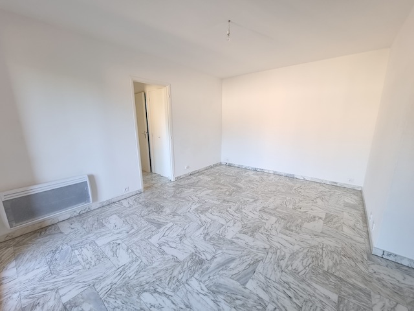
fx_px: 155
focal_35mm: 13
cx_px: 207
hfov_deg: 106.2
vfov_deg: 89.9
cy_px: 156
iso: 160
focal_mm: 2.2
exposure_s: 1/50
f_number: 2.2
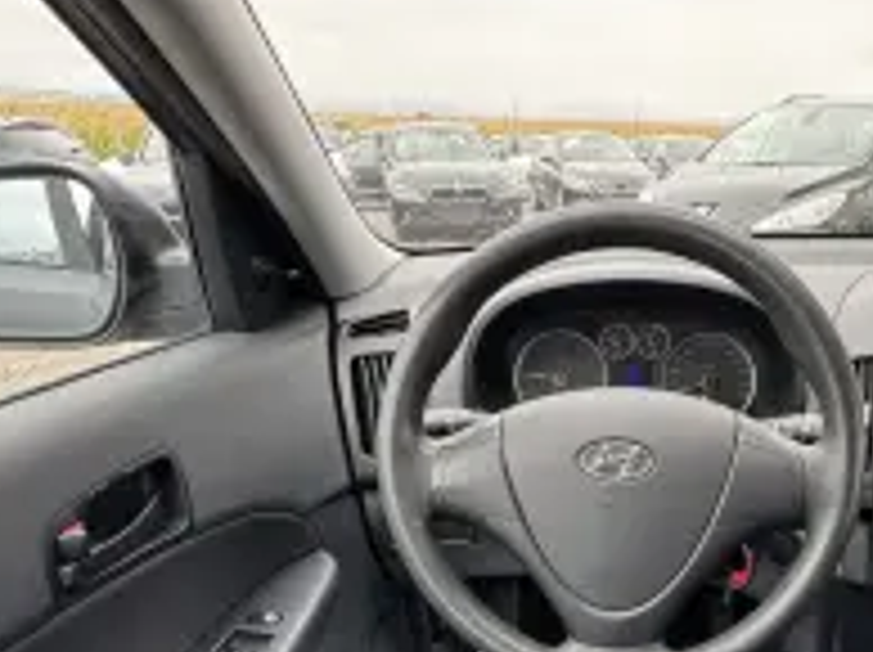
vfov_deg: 48.0
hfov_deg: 64.2
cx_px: 630
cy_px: 576
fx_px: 655
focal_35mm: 26
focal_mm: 2.22
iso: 250
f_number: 2.2
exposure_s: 1/99
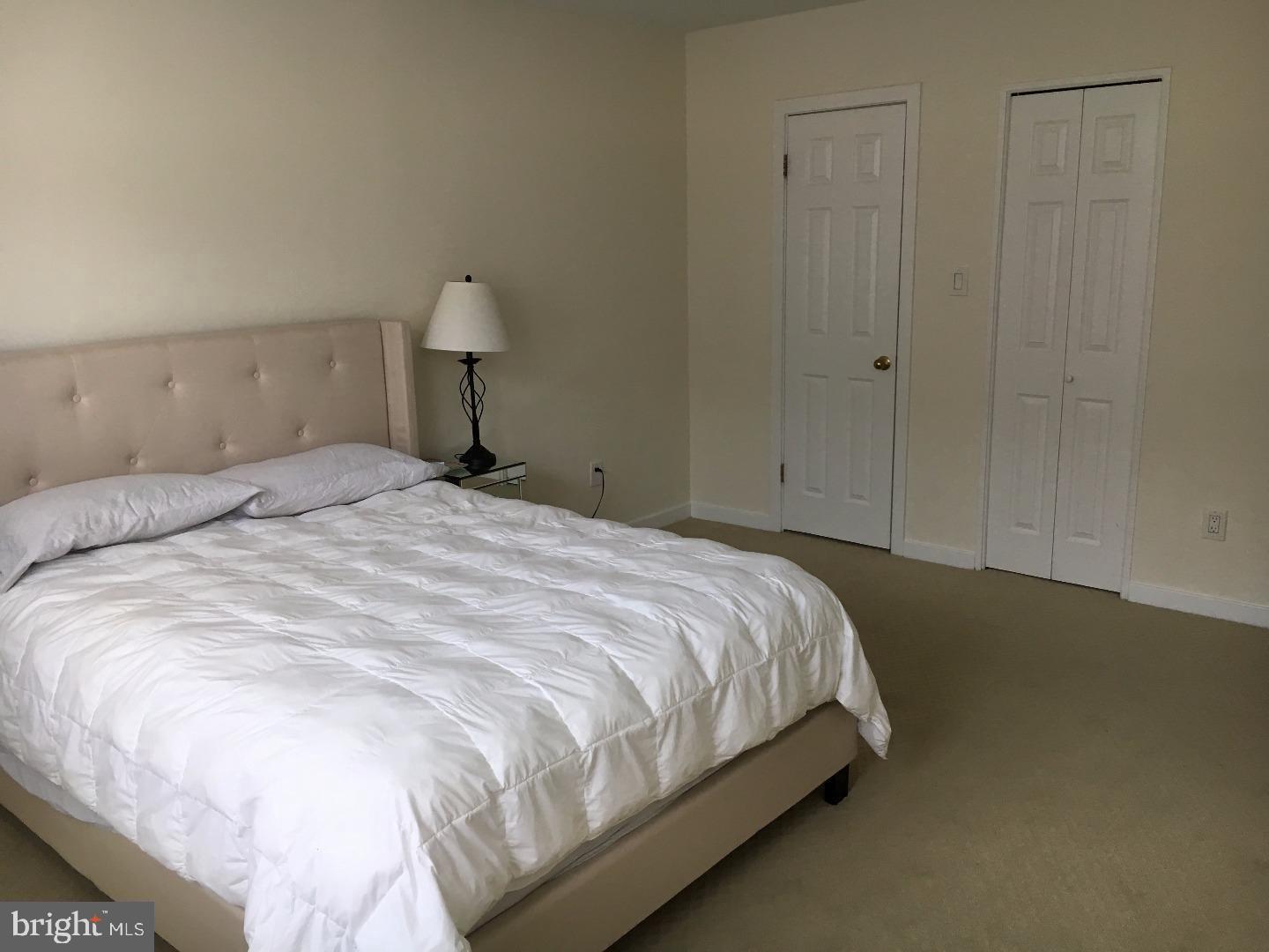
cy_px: 476
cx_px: 634
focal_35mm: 29
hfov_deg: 61.7
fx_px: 1063
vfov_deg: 48.2
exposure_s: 1/30
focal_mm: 4.15
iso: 25
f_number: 2.2
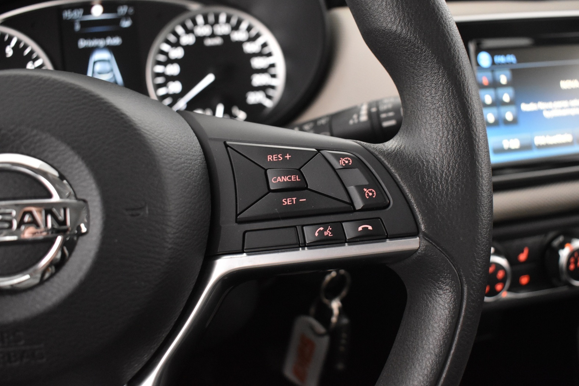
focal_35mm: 34
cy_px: 188
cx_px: 298
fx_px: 547
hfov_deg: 55.8
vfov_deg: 38.9
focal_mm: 22
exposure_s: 1/25
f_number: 3.8
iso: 3200
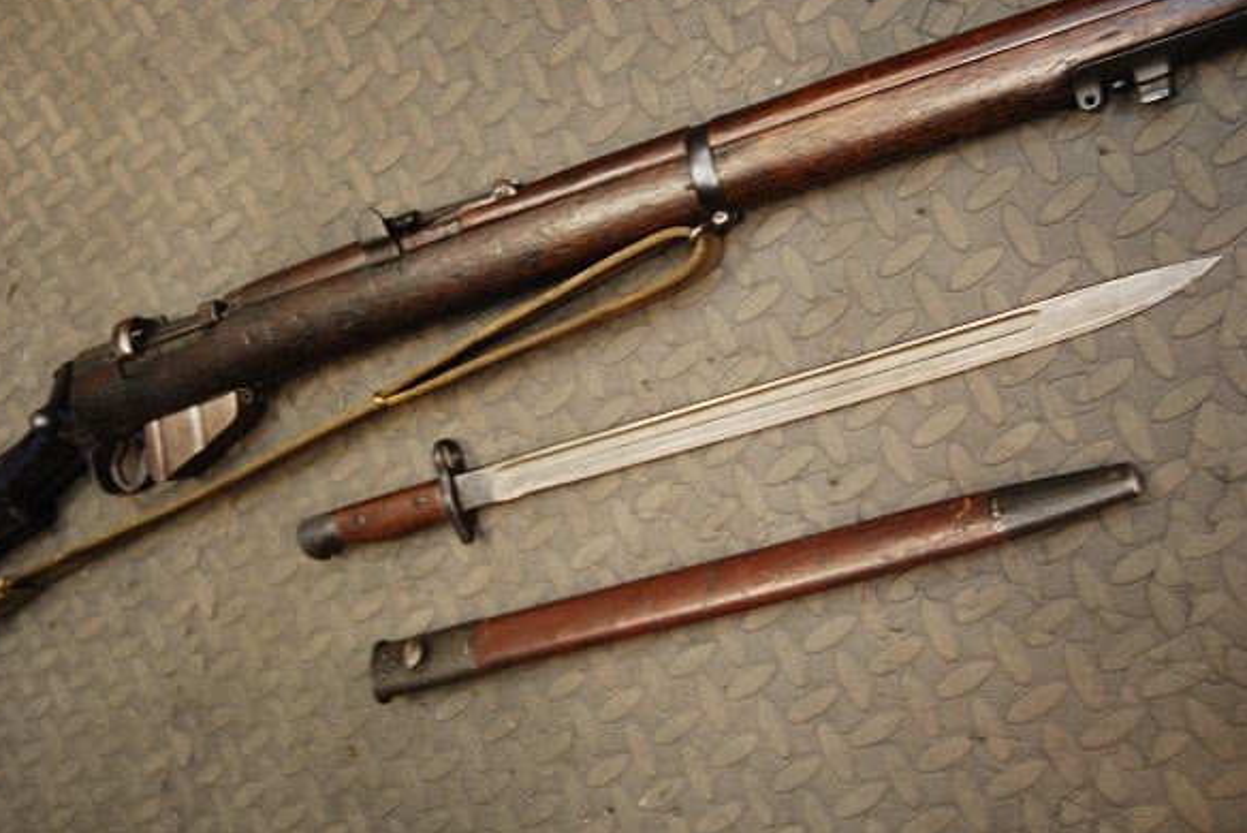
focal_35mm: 39
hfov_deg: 50.1
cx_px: 613
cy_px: 413
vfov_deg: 34.7
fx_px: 1335
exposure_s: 1/30
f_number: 3.8
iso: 720
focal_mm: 25
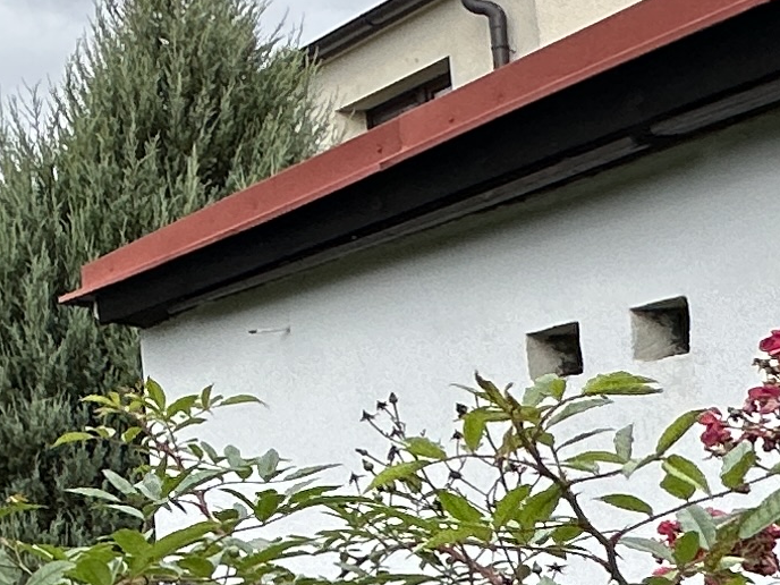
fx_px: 1848
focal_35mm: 82
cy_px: 365
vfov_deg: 18.0
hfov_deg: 16.9
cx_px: -830
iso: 50
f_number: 2.2
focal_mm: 2.22
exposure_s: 1/1135
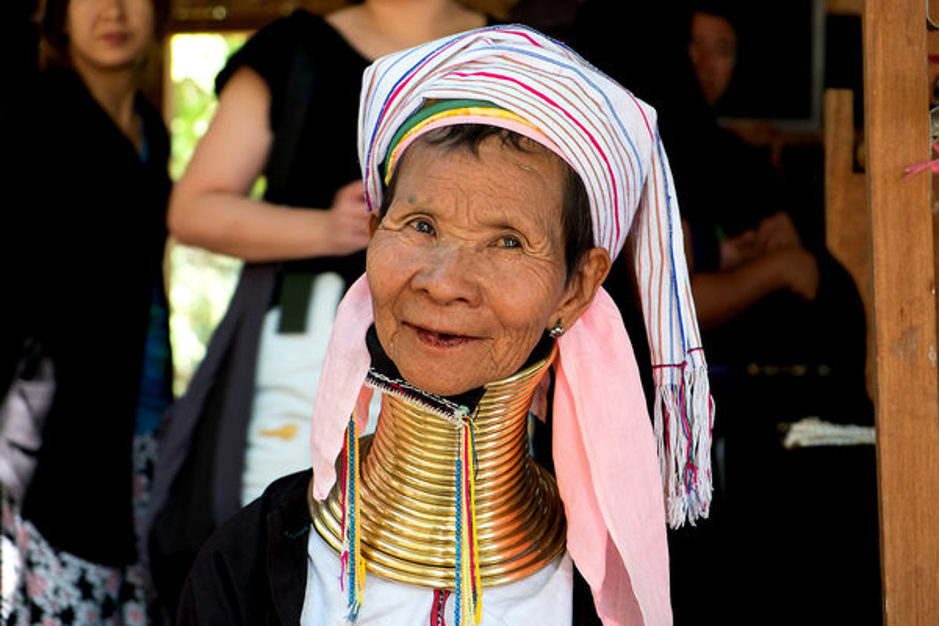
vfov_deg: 17.9
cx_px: 470
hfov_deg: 26.7
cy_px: 313
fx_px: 1982
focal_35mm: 76
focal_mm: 50.5
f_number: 4
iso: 320
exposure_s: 1/40
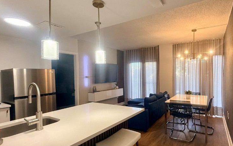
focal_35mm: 21
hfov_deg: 81.5
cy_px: 79
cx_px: 137
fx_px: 133
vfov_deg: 57.2
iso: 250
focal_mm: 2.22
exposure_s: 1/120
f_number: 2.2
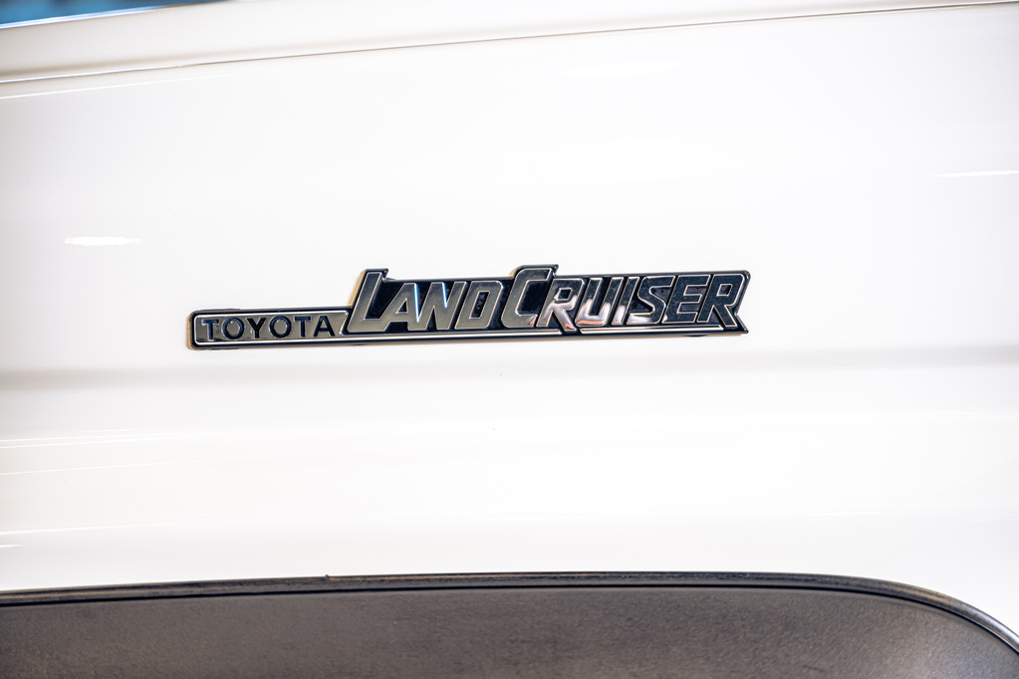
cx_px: 510
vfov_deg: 18.2
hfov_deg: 27.0
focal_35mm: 75
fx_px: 2123
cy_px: 340
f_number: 2.8
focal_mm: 75
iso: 800
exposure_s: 1/125
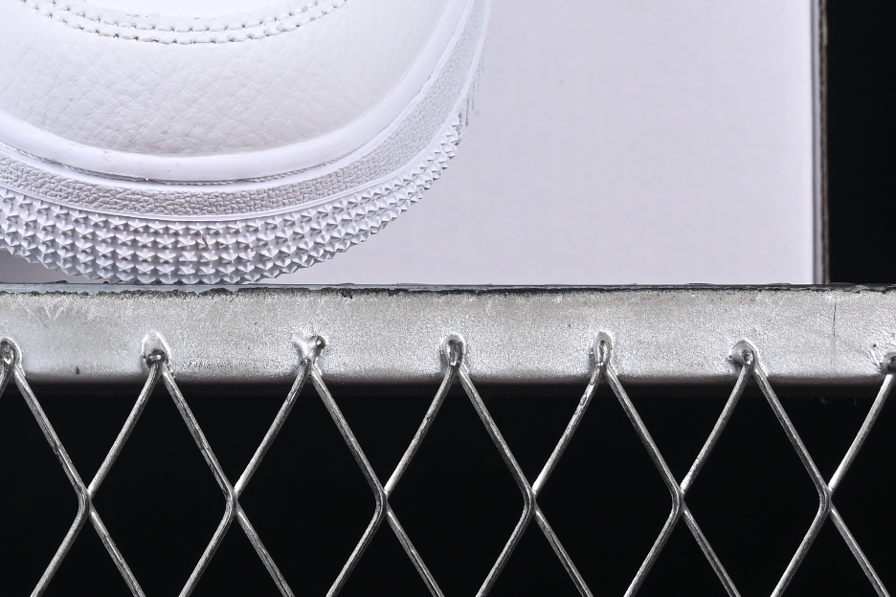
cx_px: -131
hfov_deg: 9.1
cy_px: -267
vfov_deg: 6.1
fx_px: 5550
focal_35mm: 223
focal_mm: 50
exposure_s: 1/100
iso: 160
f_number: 8
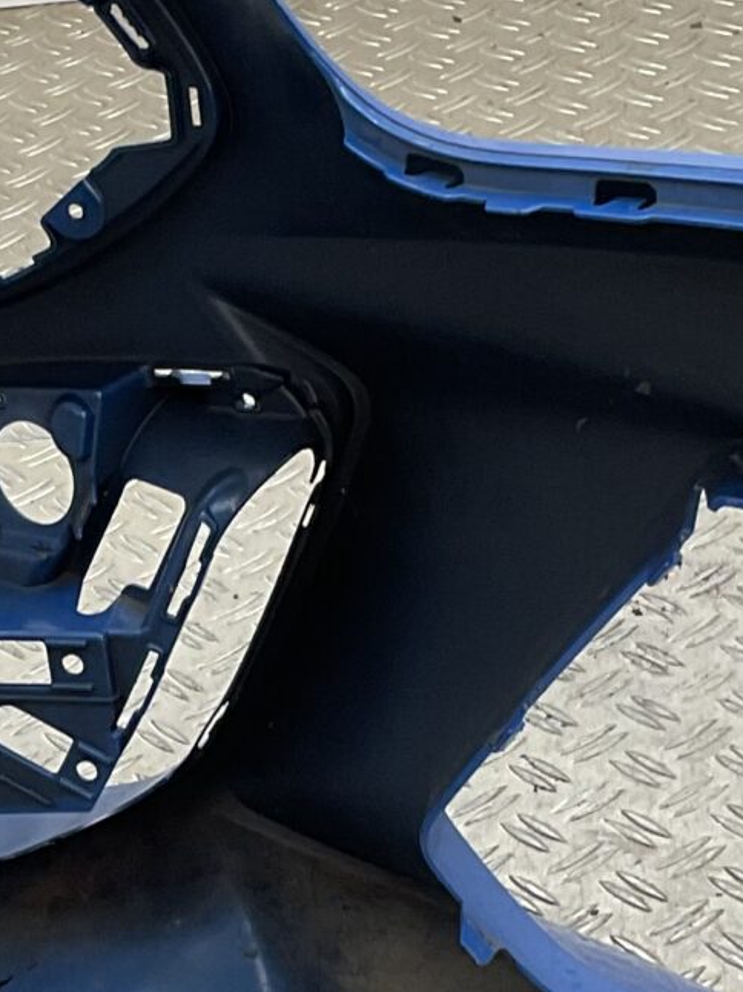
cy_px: 759
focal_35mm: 115
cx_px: 45
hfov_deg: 12.7
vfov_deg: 17.0
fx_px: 3293
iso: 32
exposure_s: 1/100
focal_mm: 3
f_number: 1.8
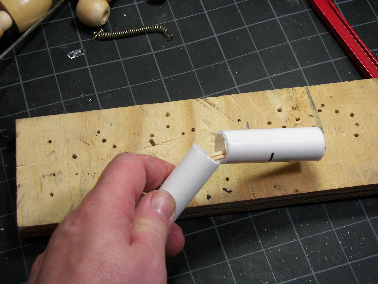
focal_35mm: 69
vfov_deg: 21.3
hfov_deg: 28.2
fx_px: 753
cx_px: 189
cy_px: 142
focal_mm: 11.4
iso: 50
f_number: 2.8
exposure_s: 1/40
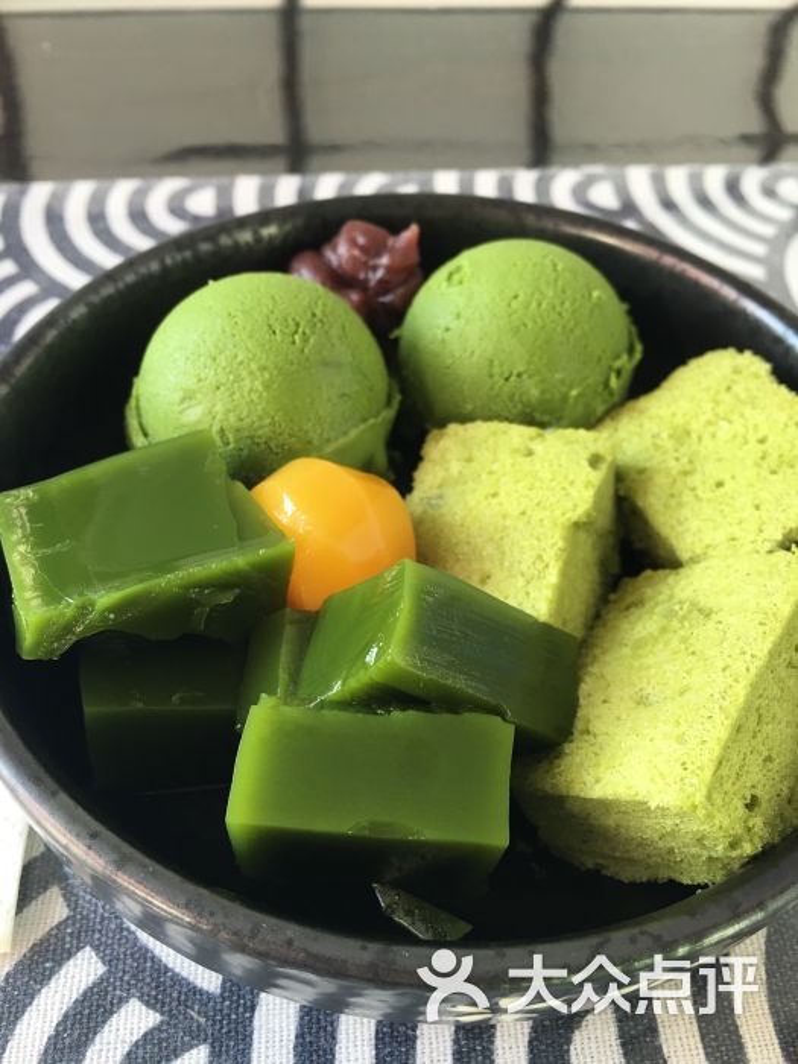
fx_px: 891
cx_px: 399
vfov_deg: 61.7
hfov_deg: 48.2
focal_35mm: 29
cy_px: 532
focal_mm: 4.15
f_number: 2.2
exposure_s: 1/33
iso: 32
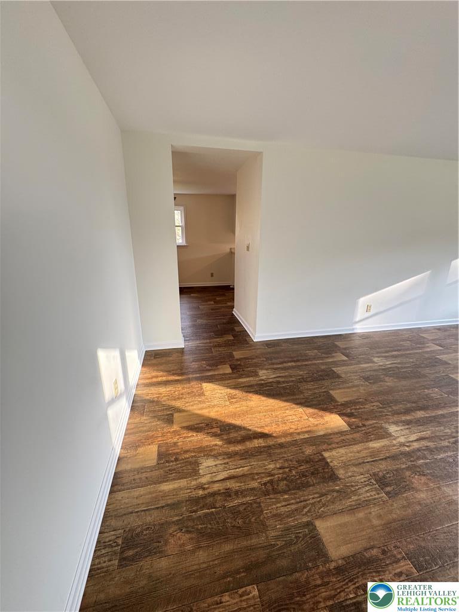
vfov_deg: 102.1
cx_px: 230
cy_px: 306
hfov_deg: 85.7
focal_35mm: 14
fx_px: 248
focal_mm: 2.22
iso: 200
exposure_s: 1/60
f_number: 2.2
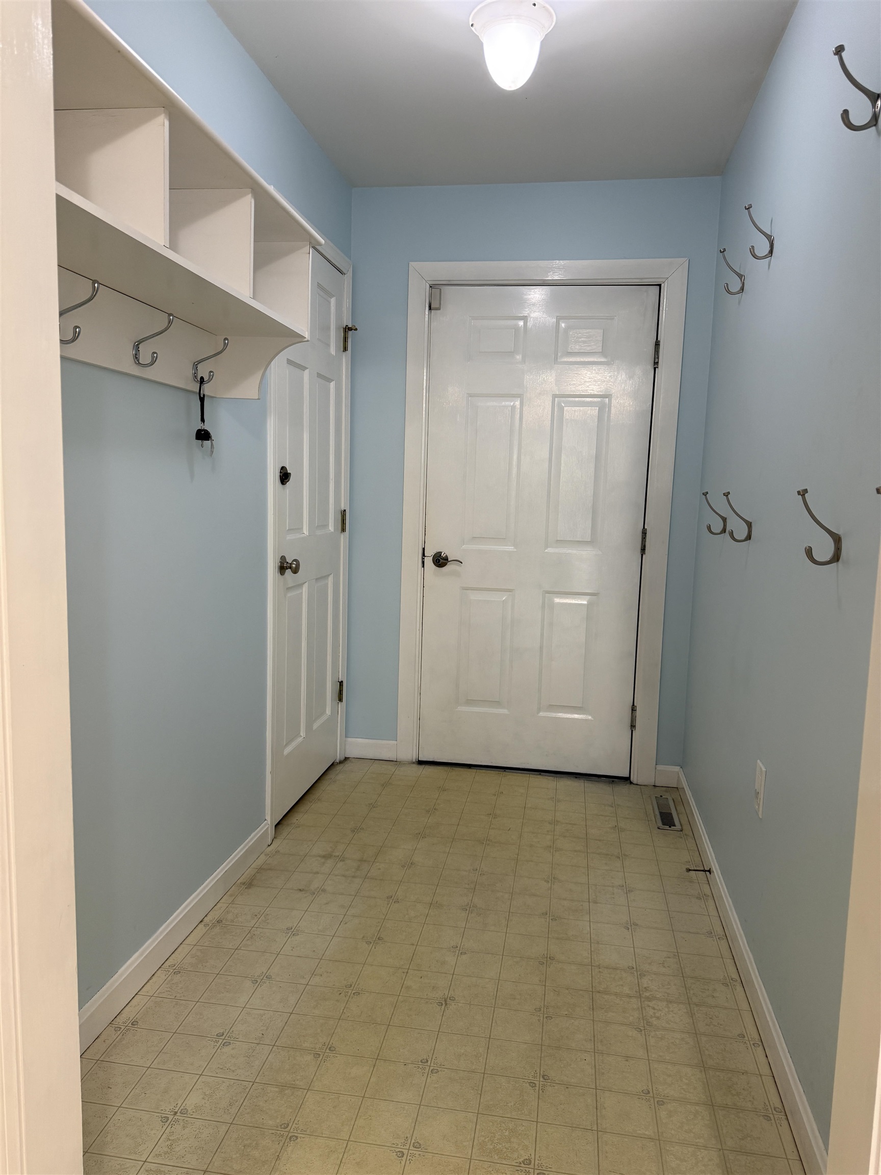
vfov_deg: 71.6
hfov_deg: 56.8
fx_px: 814
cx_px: 440
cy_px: 588
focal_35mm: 24
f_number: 1.78
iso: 160
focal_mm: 6.76
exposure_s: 1/120
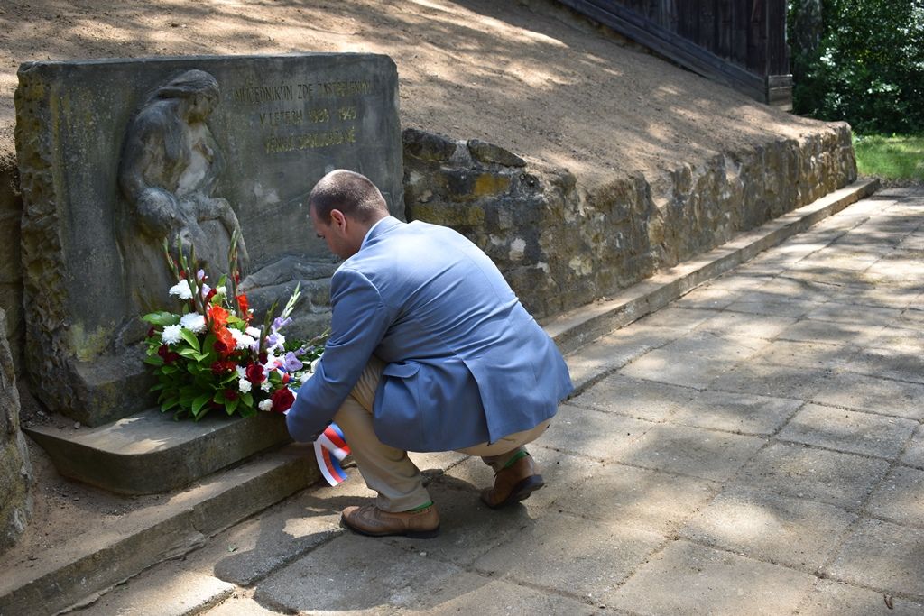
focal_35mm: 38
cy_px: 308
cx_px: 462
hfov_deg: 51.3
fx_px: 963
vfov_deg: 35.5
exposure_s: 1/100
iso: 100
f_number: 5
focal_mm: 25
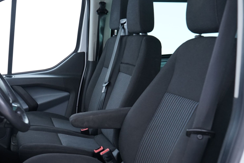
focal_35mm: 47
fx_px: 319
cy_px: 106
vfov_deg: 28.5
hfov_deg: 41.4
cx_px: 83
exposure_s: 1/3
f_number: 5.6
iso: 1000
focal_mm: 28
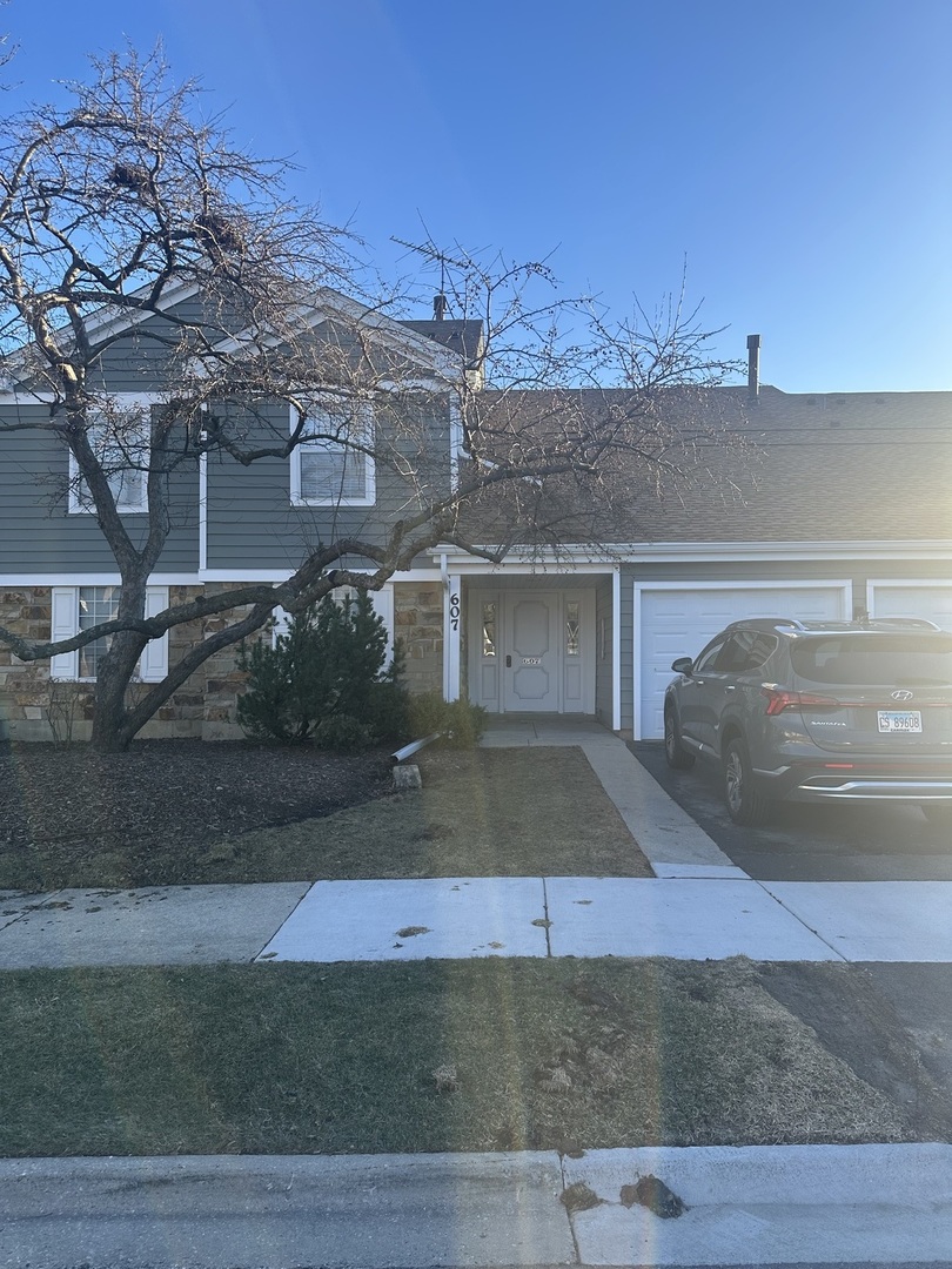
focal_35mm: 24
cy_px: 634
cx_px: 476
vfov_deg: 71.6
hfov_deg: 56.8
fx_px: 880
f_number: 1.78
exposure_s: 1/1339
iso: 80
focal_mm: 6.86
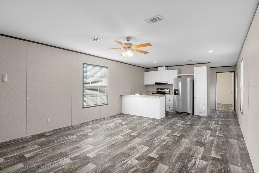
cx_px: 130
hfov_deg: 90.0
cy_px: 86
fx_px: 129
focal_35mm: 18
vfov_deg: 67.4
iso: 320
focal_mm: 12
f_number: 8
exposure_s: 1/5
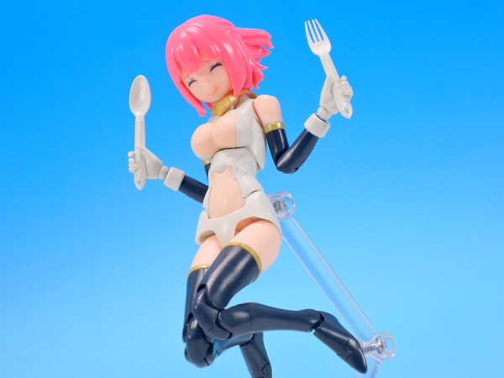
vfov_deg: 12.3
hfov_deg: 16.4
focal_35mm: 120
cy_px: 189
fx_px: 1747
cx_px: 252
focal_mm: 25.5
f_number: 5.6
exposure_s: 1/2
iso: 80
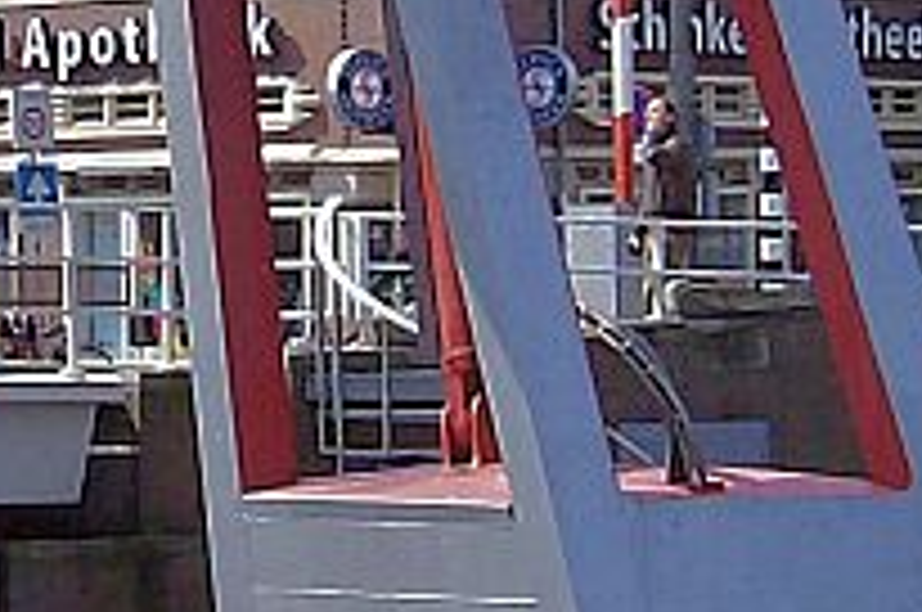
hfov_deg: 8.6
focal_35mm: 239
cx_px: 9
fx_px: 6111
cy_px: 43
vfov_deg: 5.7
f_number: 5.1
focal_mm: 7.7
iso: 100
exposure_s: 1/433
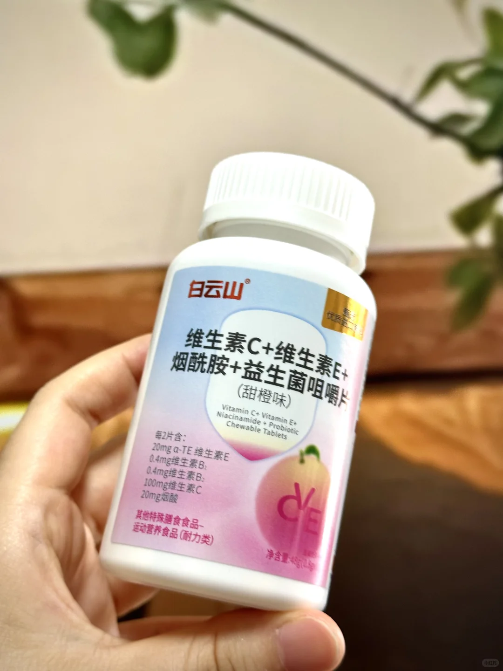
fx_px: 930
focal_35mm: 48
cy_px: 336
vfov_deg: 39.7
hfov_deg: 30.3
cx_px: 252
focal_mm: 6.86
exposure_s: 1/82
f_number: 1.78
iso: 80
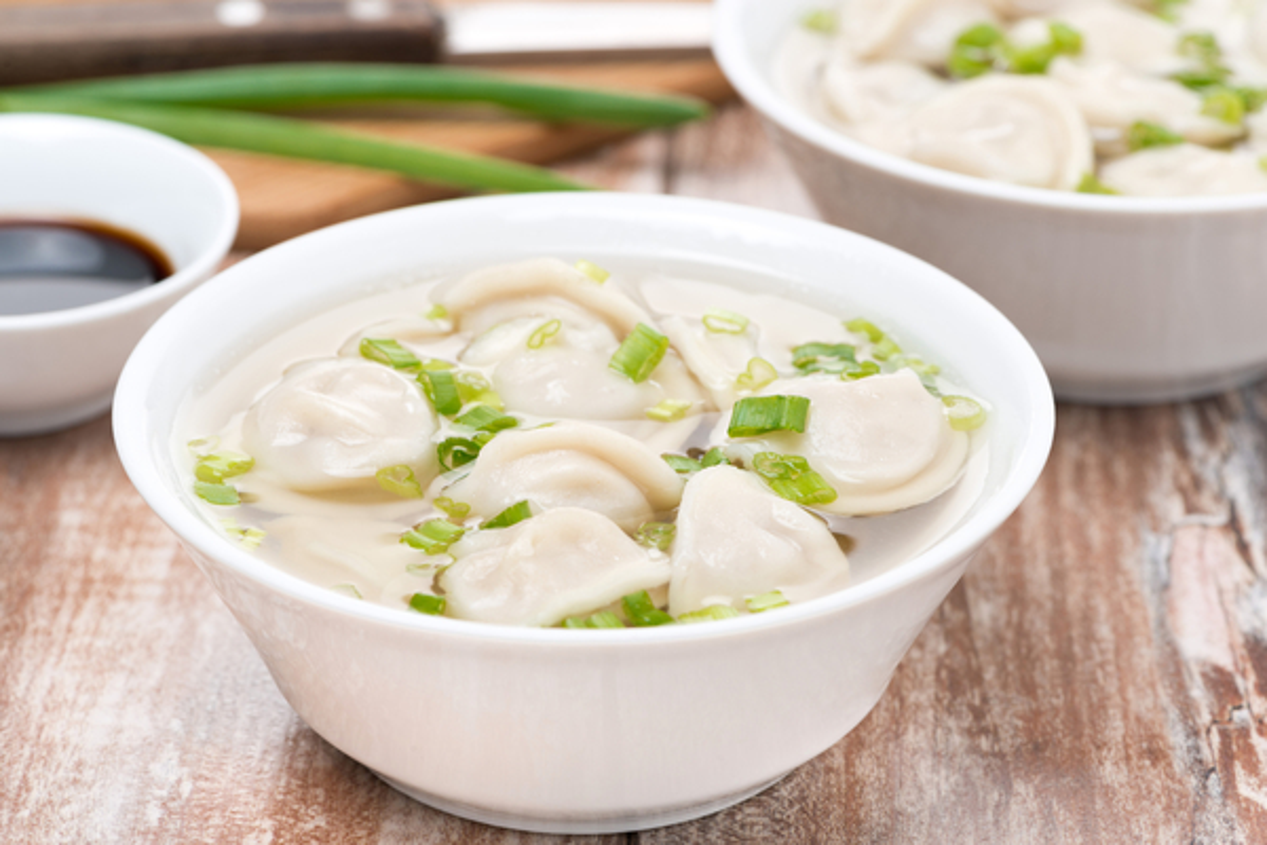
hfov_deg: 19.5
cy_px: 422
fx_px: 3695
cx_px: 634
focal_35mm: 105
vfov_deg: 13.0
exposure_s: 1/125
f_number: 13
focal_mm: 105
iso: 125
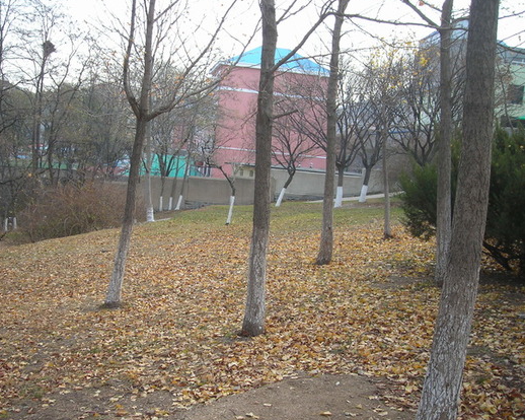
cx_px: 235
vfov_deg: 34.9
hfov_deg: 42.9
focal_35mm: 43
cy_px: 221
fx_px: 668
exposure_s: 1/92.5
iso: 50
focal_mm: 6.3
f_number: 3.2
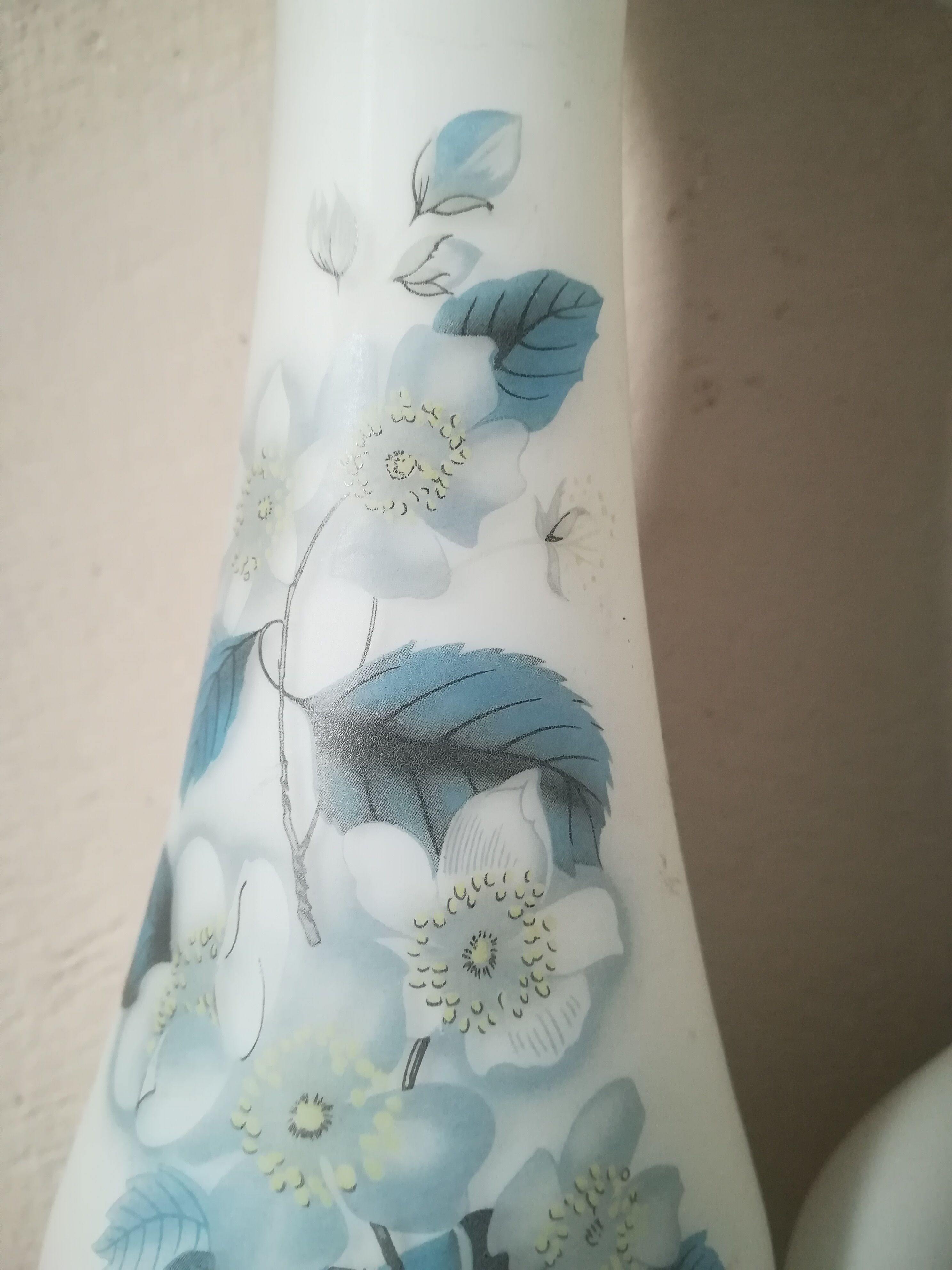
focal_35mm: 26
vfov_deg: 67.3
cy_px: 635
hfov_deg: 53.1
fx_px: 953
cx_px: 476
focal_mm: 3.83
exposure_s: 1/20
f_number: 2.2
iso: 500
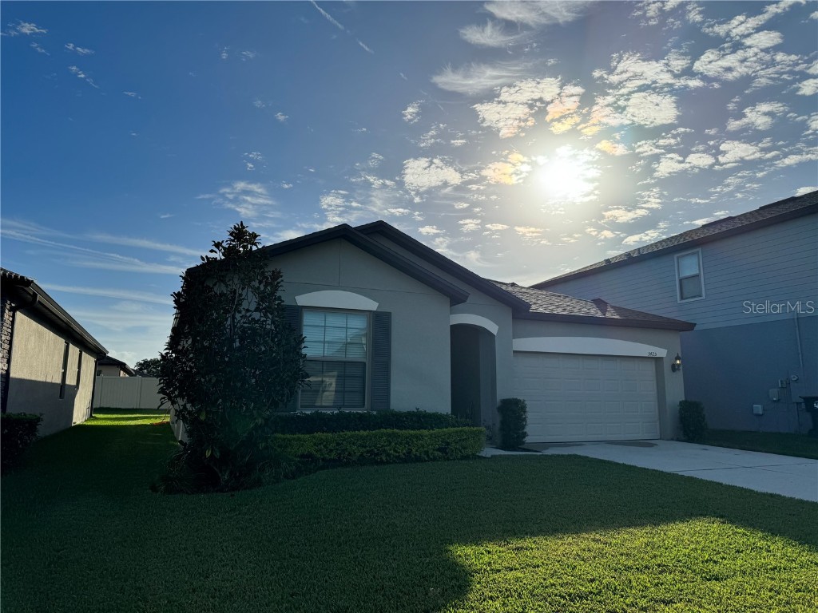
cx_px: 409
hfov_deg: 71.6
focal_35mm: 24
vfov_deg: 56.8
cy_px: 306
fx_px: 567
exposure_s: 1/15152
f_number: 1.78
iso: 100
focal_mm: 6.86
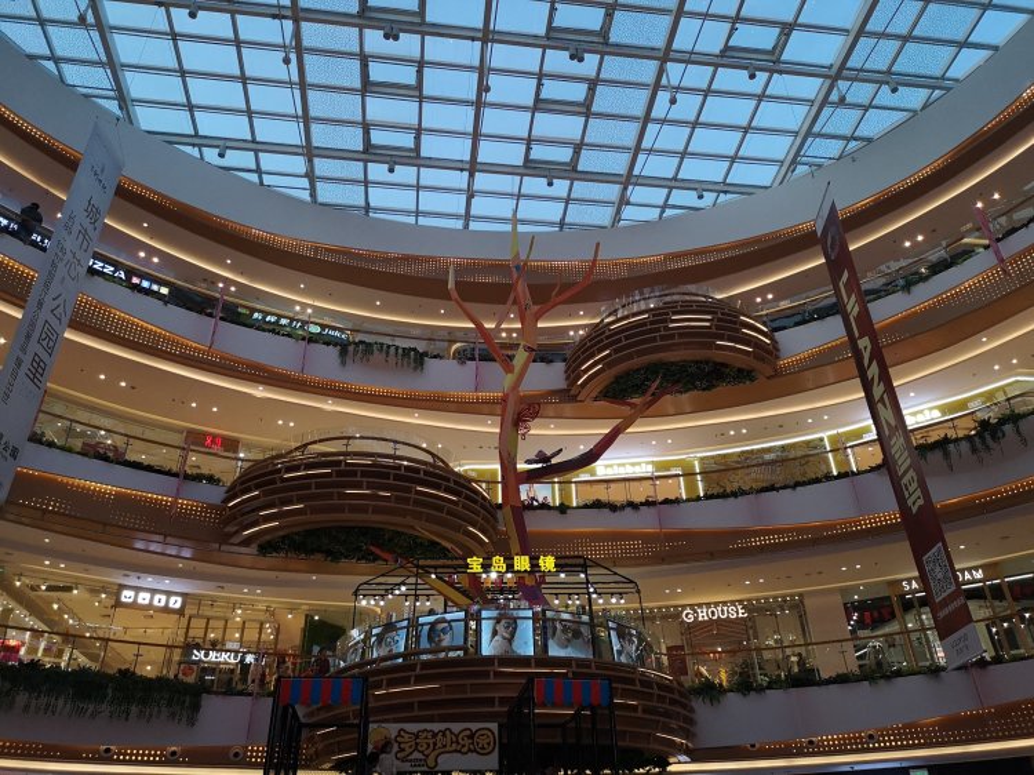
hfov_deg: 65.3
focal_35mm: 27
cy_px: 388
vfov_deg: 51.3
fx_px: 806
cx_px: 517
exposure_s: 1/909
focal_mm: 3.95
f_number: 1.8
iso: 400
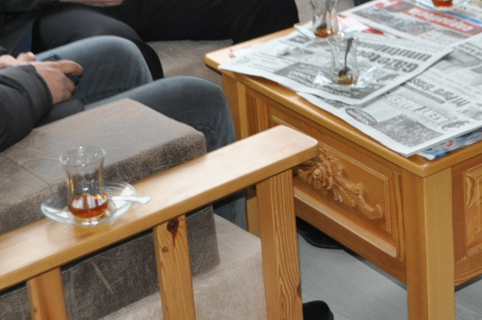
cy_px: -71
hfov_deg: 20.2
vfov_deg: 13.4
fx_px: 1324
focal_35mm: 99
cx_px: 441
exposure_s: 1/60
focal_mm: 26
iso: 800
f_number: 4.2
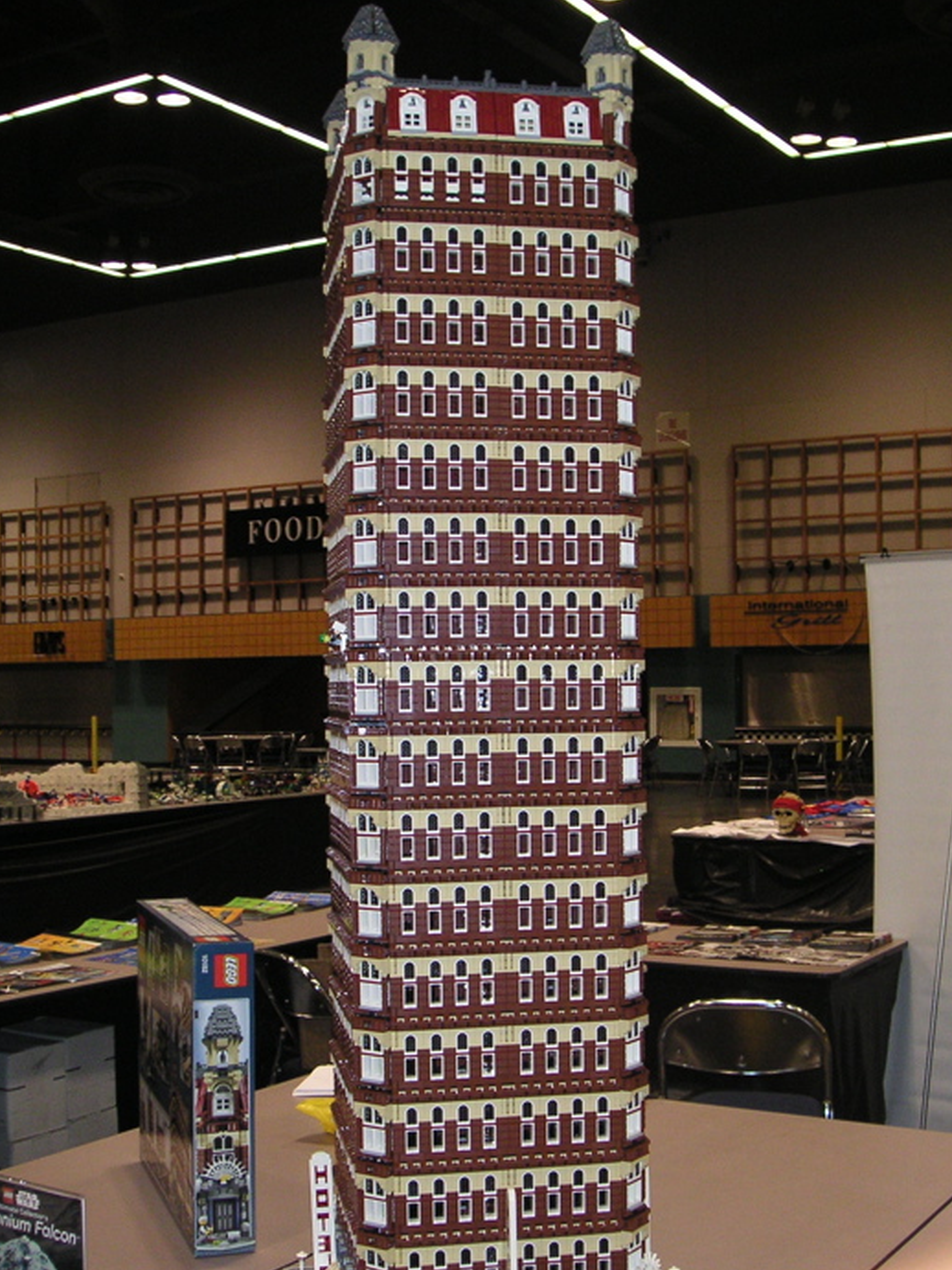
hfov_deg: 32.9
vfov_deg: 42.8
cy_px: 728
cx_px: 482
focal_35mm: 44
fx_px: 1614
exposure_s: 1/45
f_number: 2.8
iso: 160
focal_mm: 6
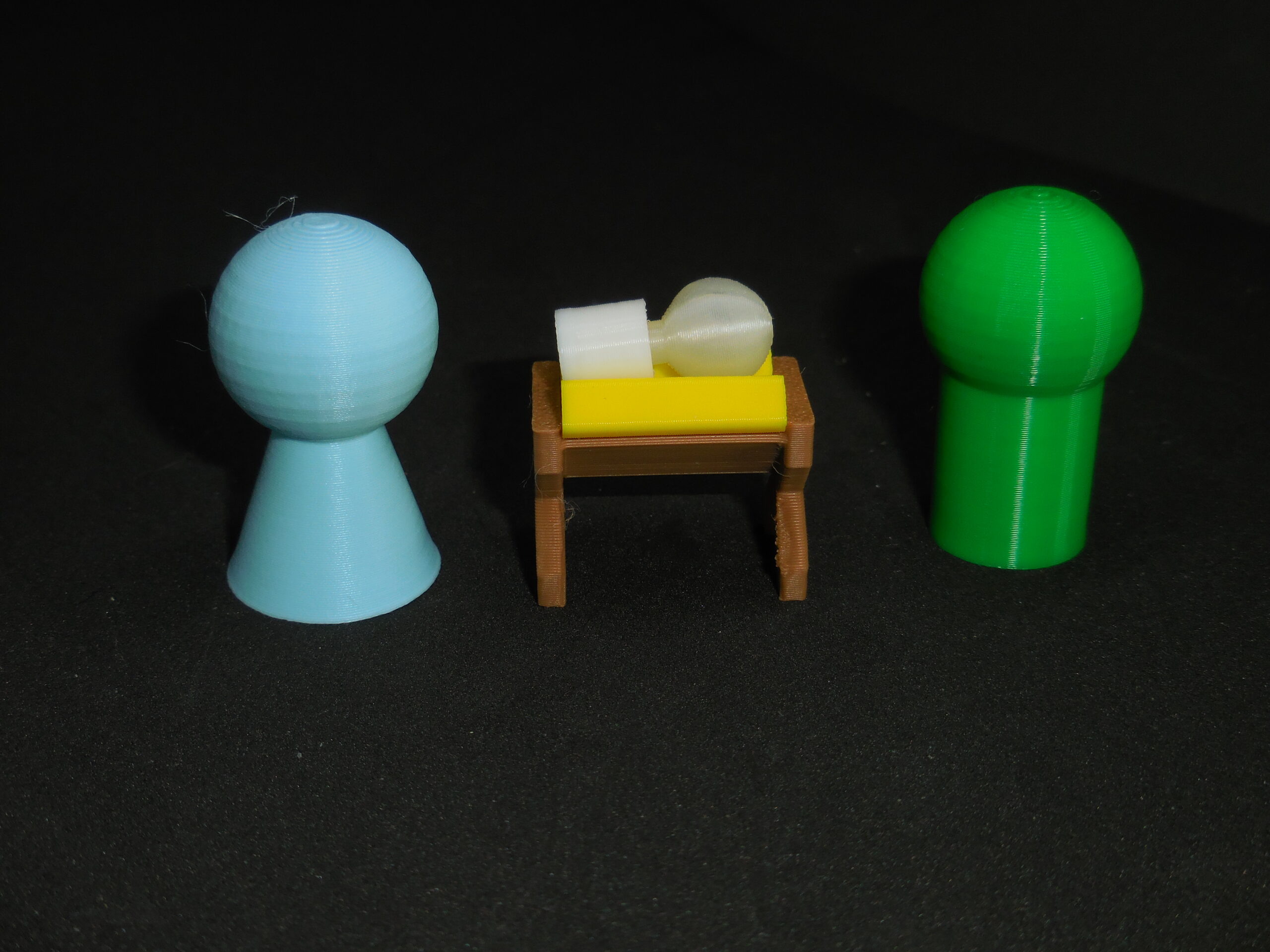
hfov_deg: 36.8
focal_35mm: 52
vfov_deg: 28.0
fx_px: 1908
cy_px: 476
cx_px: 635
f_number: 8.6
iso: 125
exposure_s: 1/60
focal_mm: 9.4
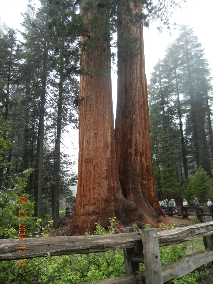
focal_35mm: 30
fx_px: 246
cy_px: 142
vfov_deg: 60.0
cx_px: 106
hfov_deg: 46.8
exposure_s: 1/80.8
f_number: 3.5
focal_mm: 5.4
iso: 160
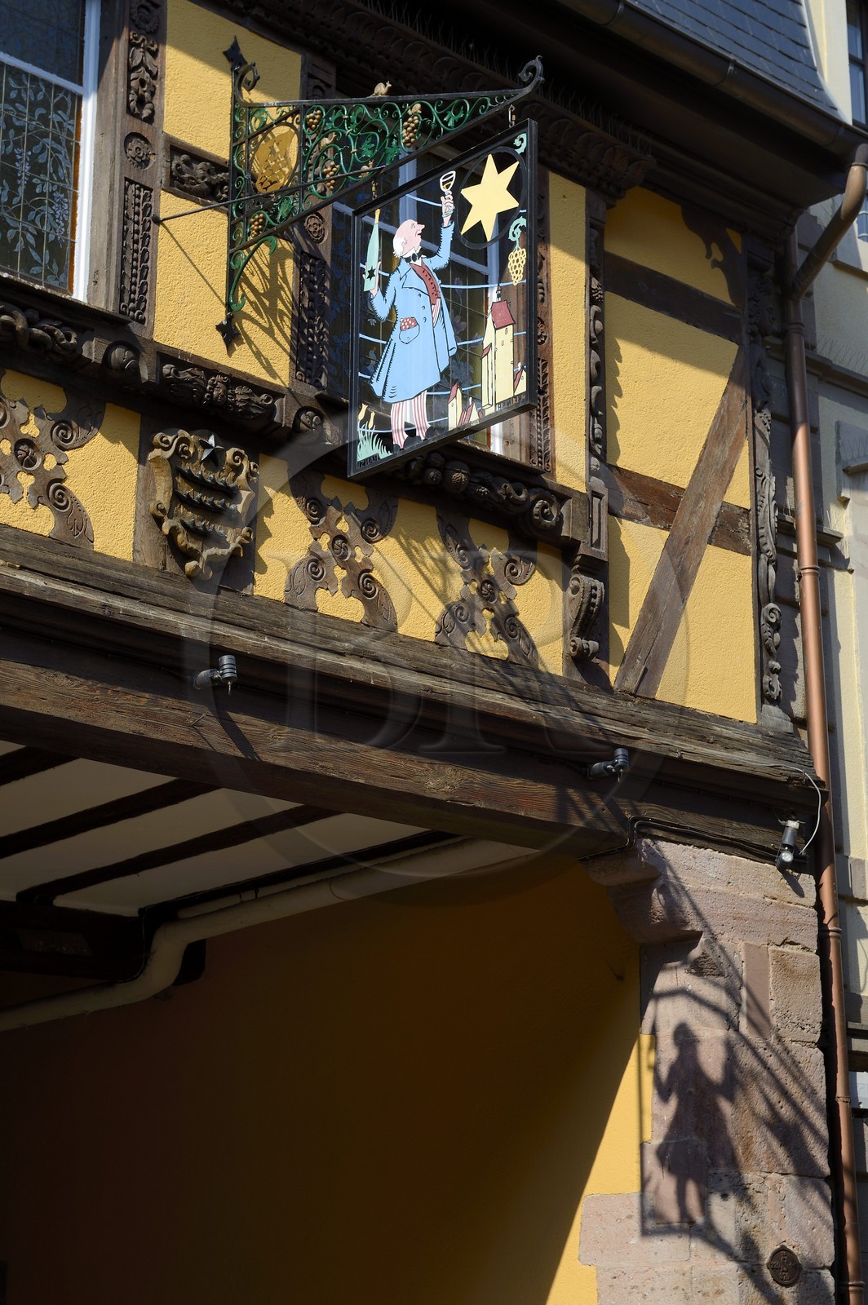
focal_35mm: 62
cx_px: 434
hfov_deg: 21.9
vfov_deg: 32.4
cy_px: 652
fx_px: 2246
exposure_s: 1/250
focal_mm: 62
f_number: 7.1
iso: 200
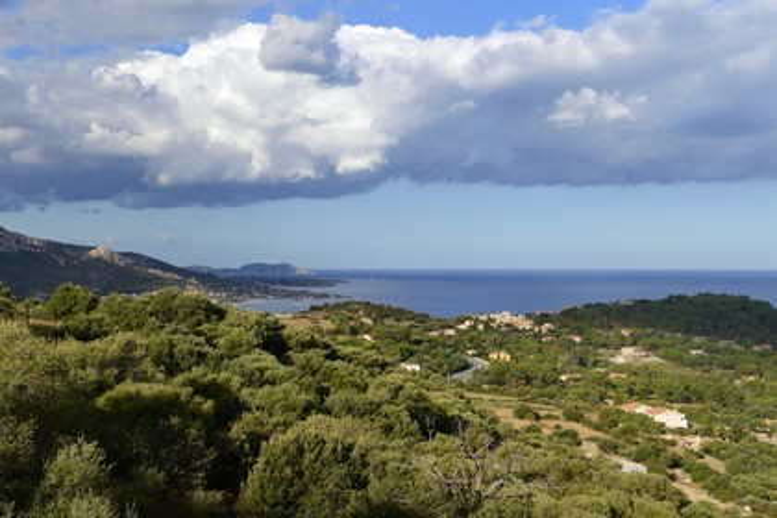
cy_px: 259
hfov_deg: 41.1
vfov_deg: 28.1
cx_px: 388
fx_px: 1036
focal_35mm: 48
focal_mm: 48
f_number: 11
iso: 200
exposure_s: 1/250
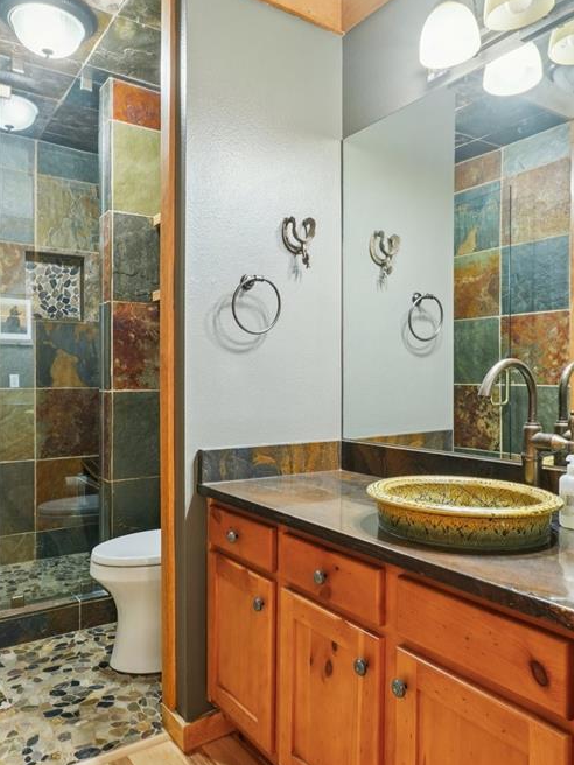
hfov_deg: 55.2
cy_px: 373
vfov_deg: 69.9
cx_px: 258
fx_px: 547
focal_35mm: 25
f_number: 8
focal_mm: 11
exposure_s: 1/3
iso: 400
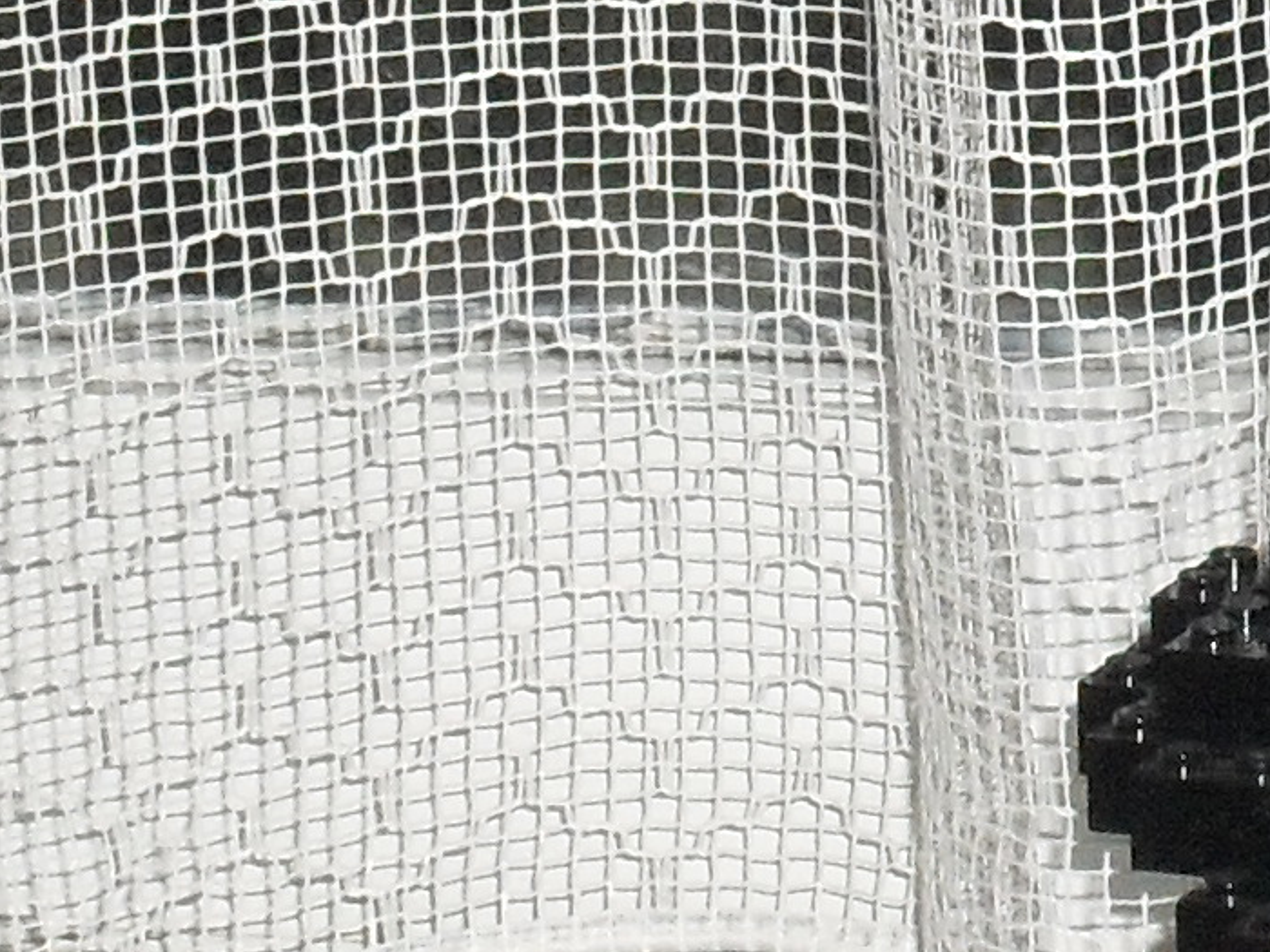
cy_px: -513
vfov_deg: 6.7
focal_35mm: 219
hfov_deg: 8.8
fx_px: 8035
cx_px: 2014
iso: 200
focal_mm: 7.5
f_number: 9.2
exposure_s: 1/45
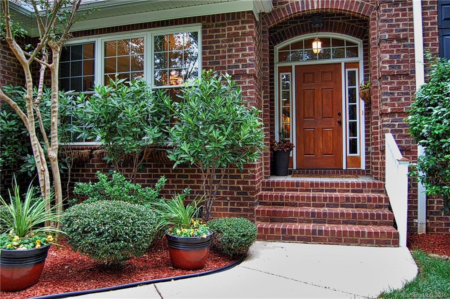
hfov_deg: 67.4
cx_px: 225
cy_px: 150
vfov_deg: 47.8
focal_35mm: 27
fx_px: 337
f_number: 4.5
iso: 400
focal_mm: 18
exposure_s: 1/80
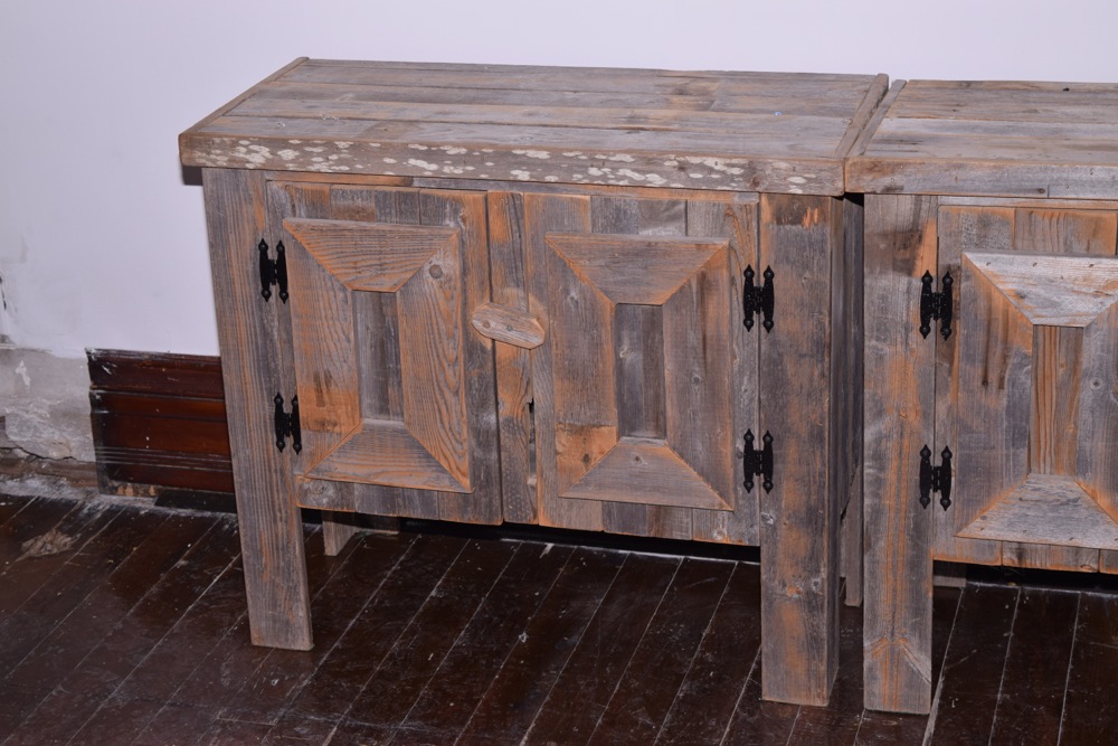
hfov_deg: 28.1
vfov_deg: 18.9
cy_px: 373
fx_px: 2236
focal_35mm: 72
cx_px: 559
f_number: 6.3
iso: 200
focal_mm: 48
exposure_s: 1/125
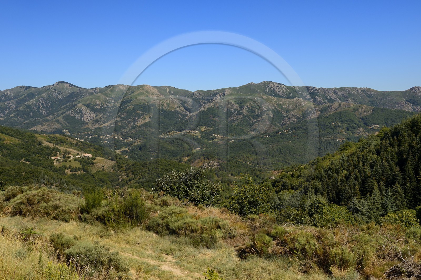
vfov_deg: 41.0
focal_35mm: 32
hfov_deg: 58.8
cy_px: 140
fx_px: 374
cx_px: 210
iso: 200
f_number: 13
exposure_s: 1/250
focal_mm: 32
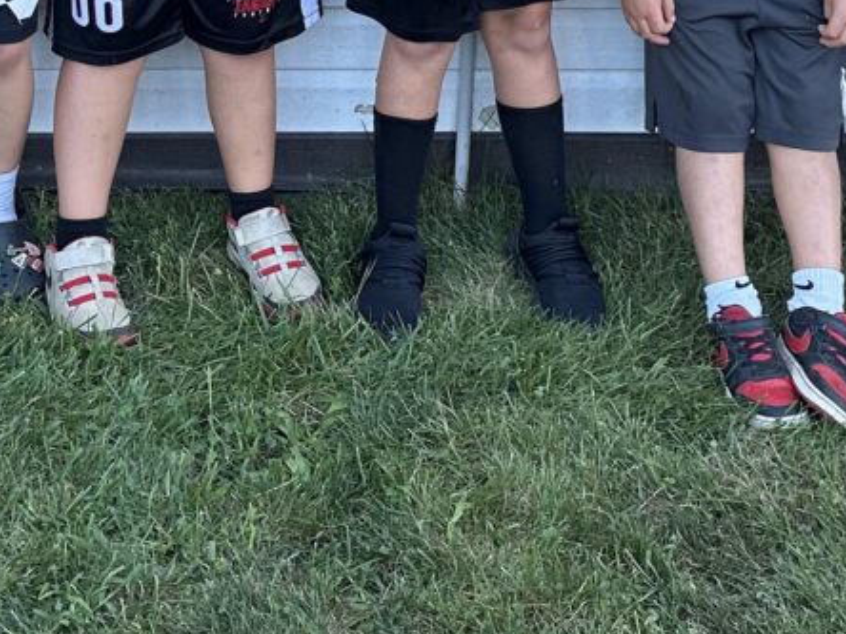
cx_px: 362
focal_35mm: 83
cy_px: -183
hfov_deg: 23.5
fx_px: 2028
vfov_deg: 16.8
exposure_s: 1/398
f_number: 1.78
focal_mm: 6.86
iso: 80
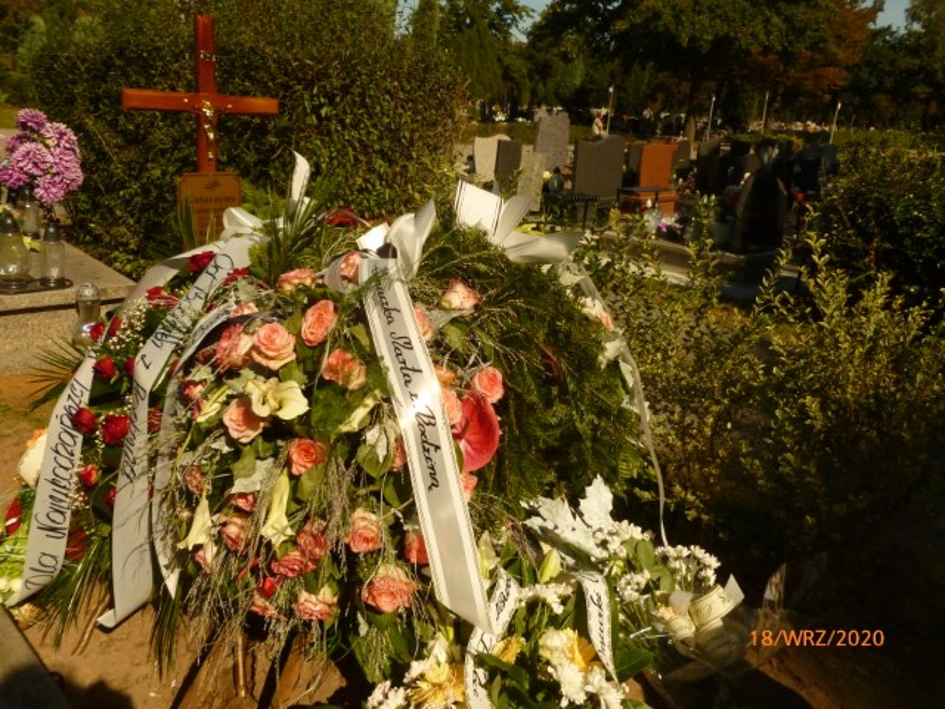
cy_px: 354
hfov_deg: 63.4
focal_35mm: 28
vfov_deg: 49.7
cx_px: 472
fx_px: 764
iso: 200
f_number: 10
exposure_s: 1/400
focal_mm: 5
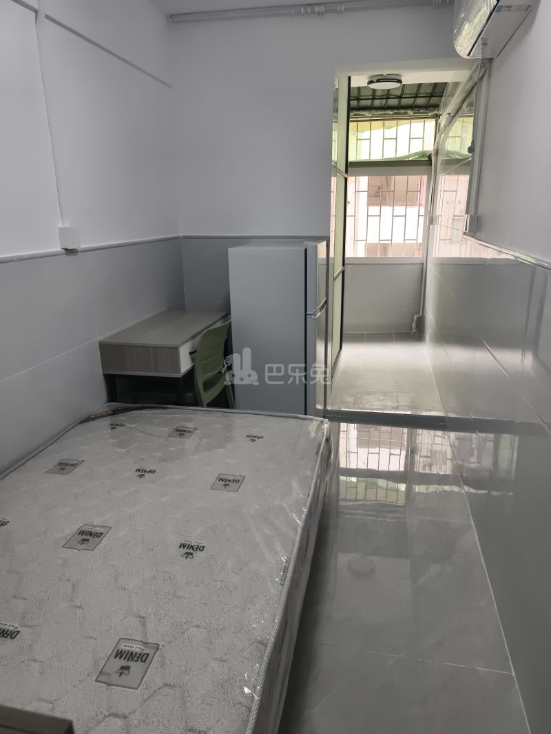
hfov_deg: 58.9
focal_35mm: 23
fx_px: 488
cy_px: 367
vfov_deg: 73.9
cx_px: 276
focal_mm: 5.6
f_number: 1.57
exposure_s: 1/100
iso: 226
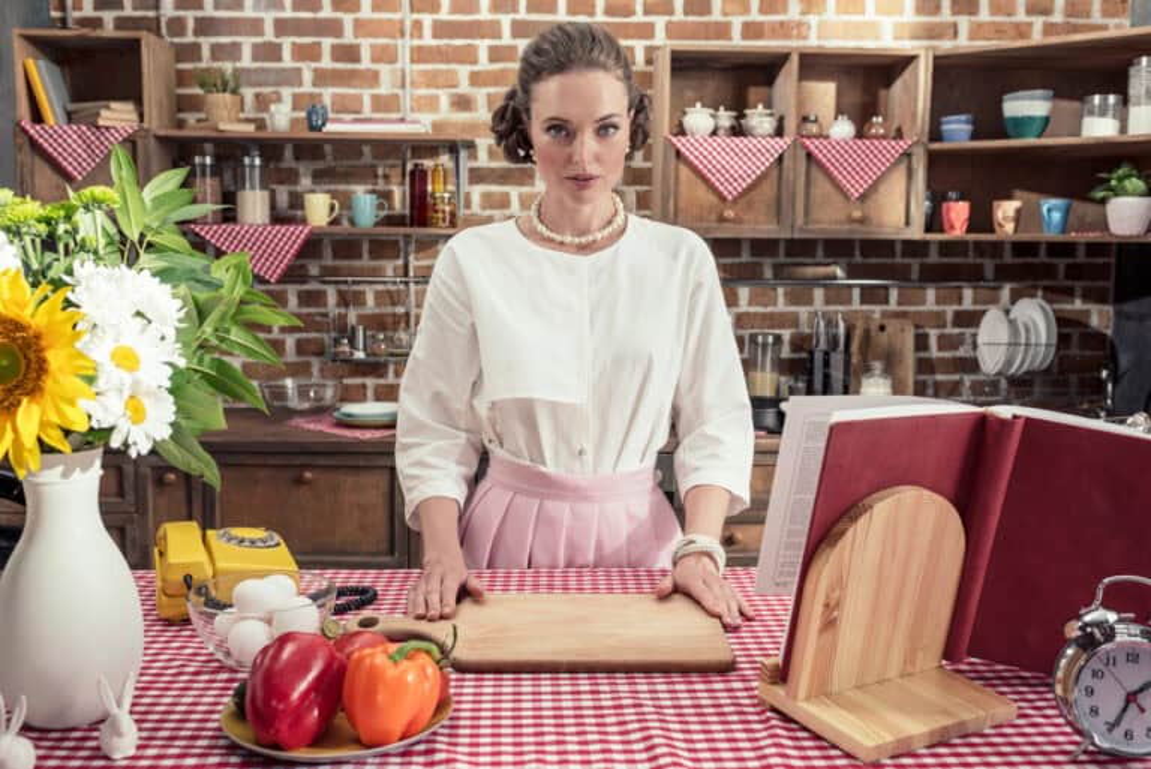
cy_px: 384
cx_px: 576
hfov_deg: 54.4
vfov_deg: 37.9
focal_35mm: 35
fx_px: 1120
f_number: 5.6
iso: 200
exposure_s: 1/200
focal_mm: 35
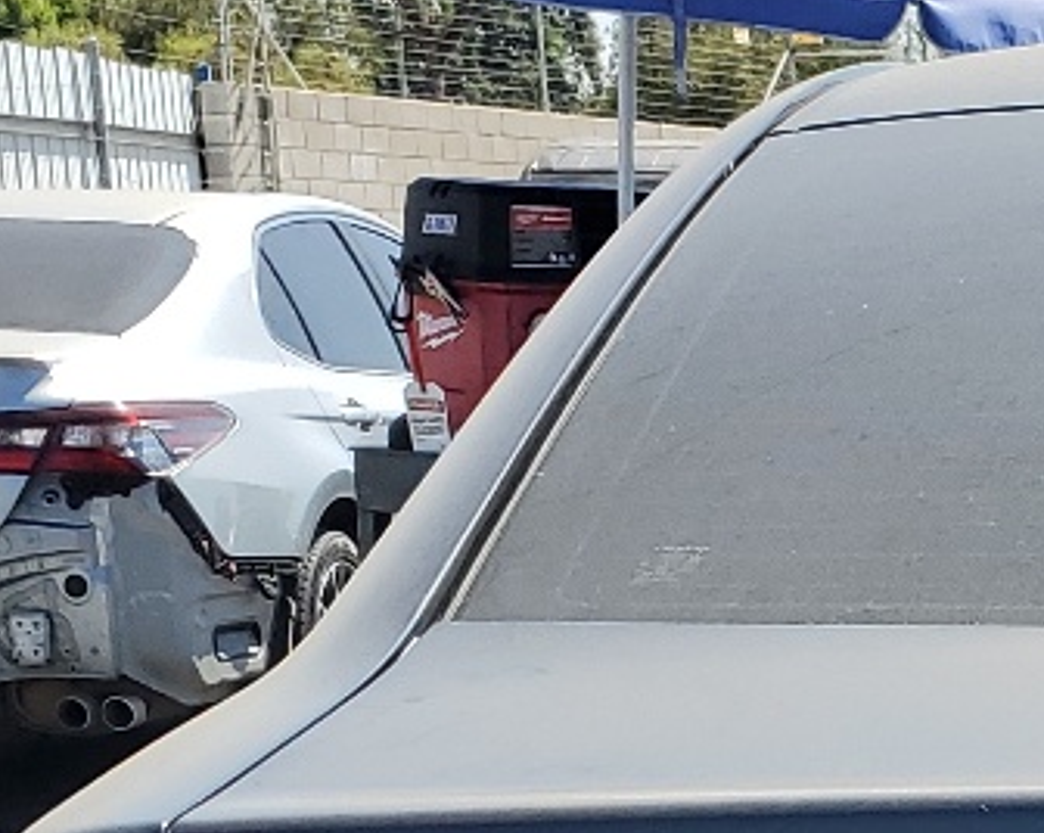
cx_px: 1628
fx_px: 3734
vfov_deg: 11.9
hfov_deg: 14.7
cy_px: 1439
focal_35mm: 121
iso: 50
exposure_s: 1/2000
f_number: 1.5
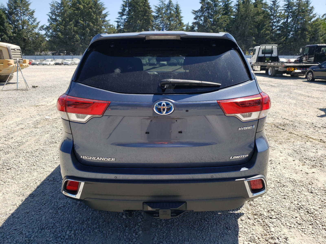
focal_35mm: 26
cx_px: 163
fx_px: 245
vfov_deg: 53.1
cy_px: 122
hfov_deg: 67.3
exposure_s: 1/2000
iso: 50
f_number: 1.5
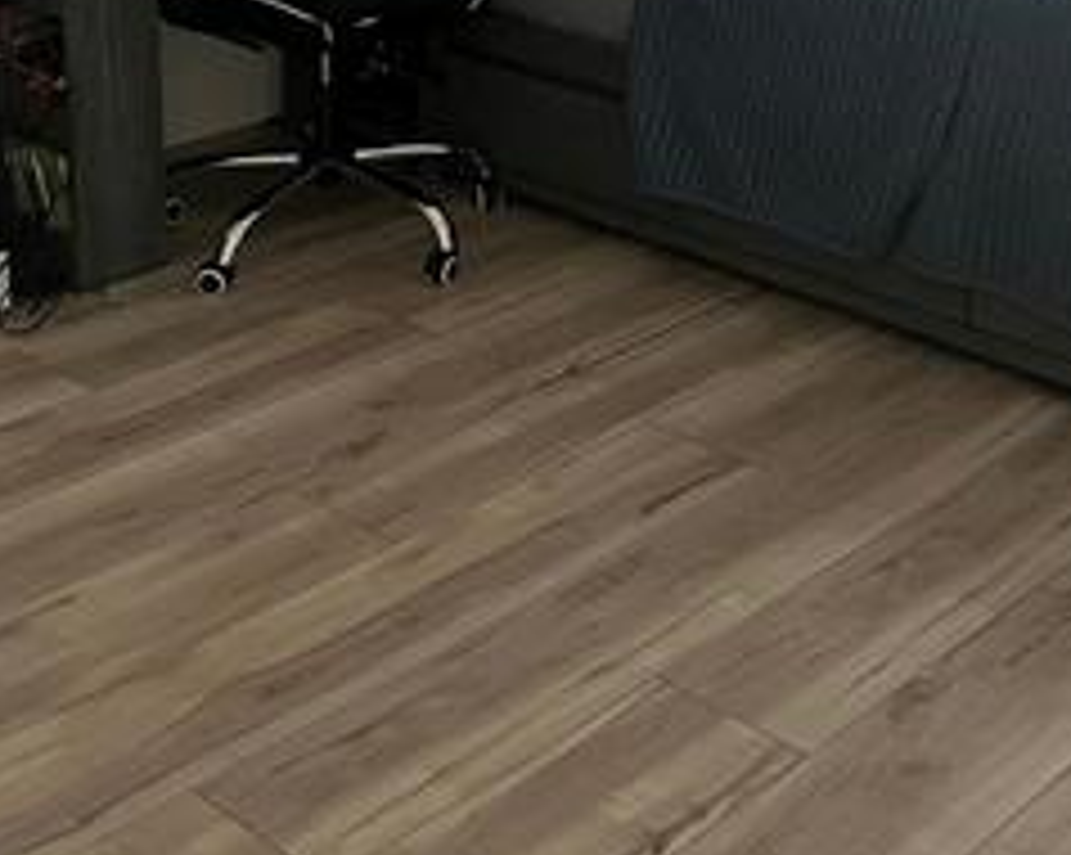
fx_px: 2027
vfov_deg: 22.8
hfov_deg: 29.5
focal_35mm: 64
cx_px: 639
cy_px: -14
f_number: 1.6
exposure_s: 1/60
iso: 320
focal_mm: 5.1
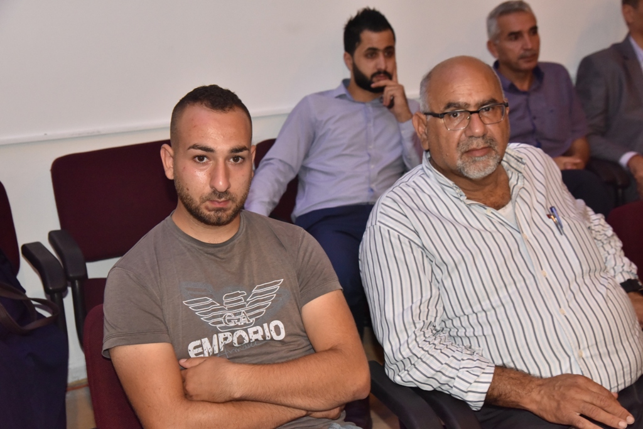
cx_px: 322
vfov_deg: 26.0
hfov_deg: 38.2
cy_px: 214
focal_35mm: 52
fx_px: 929
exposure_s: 1/60
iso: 3200
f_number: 7.1
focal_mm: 52
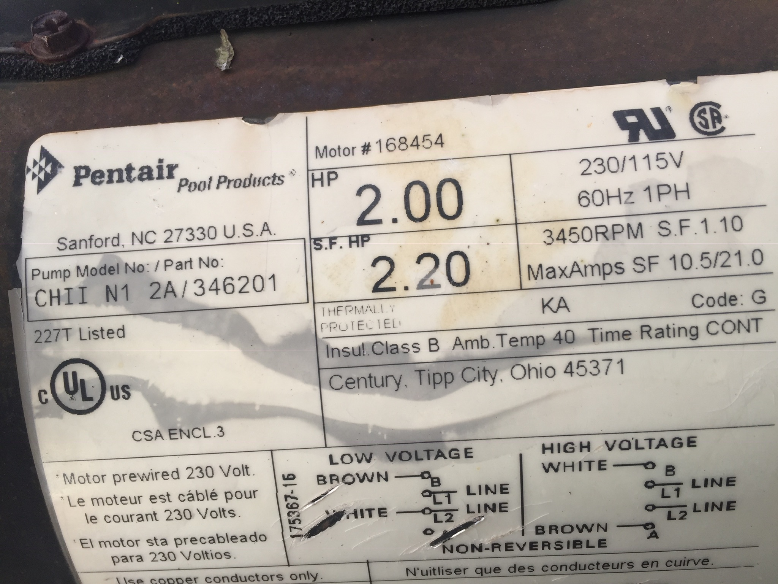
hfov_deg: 61.7
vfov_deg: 48.2
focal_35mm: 29
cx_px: 389
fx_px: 652
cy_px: 292
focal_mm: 4.15
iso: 32
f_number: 2.2
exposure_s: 1/359
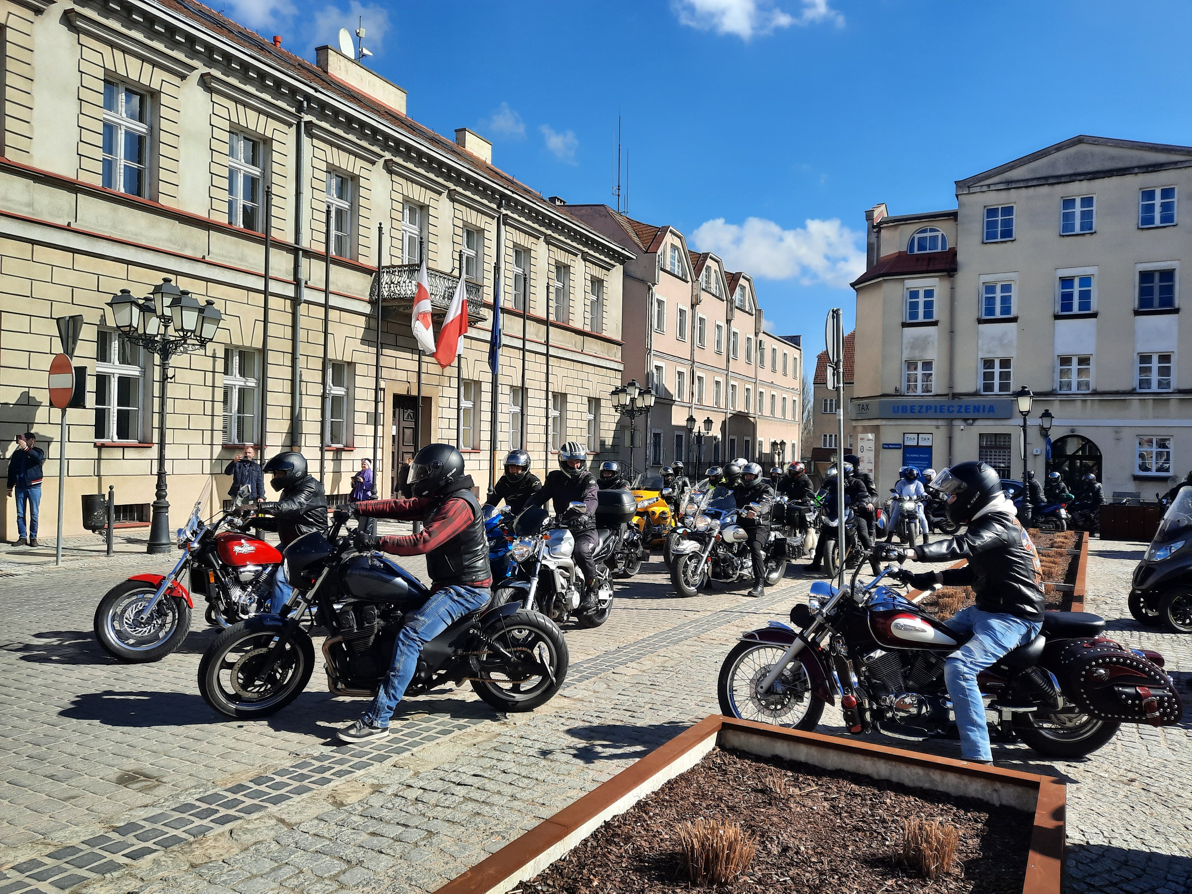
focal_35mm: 25
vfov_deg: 54.9
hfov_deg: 69.4
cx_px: 596
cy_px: 447
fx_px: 861
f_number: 2
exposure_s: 1/1148
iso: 32
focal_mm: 4.6
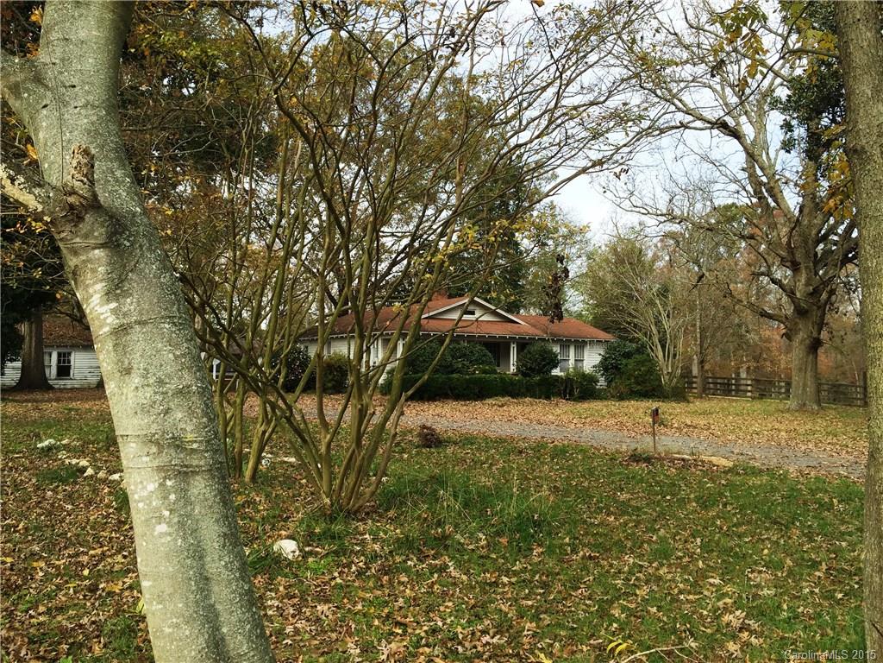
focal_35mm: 29
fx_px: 740
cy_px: 332
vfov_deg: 48.2
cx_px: 442
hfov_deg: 61.7
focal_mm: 4.15
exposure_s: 1/746
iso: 32
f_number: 2.2
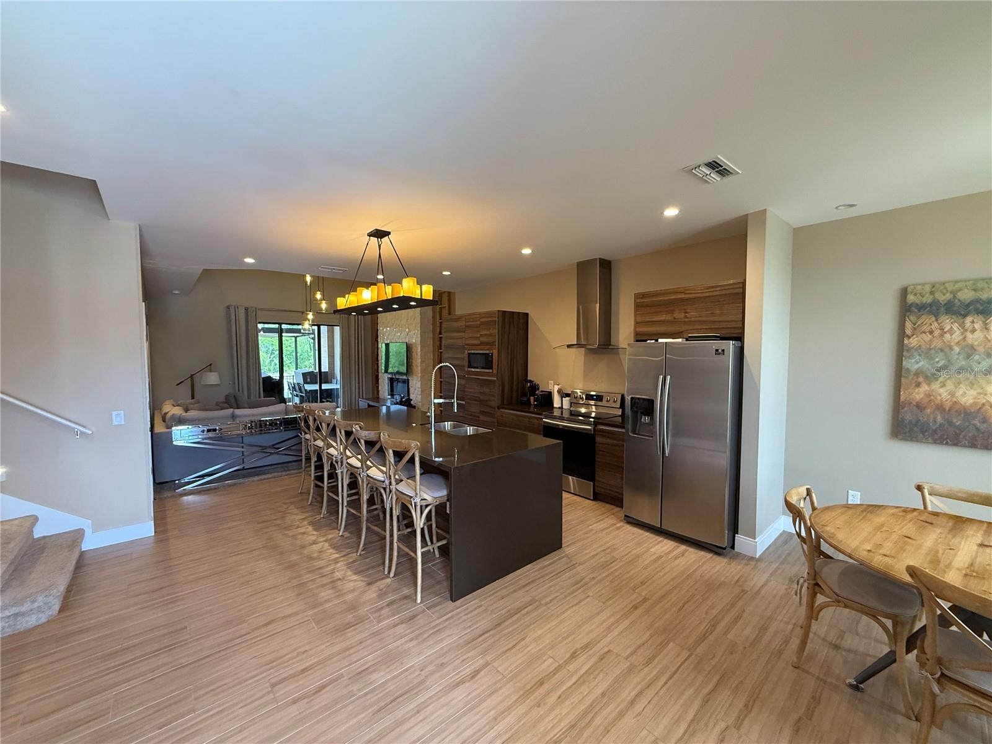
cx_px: 496
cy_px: 372
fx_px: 401
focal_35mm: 14
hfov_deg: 102.1
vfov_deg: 85.7
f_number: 2.2
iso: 400
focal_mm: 2.22
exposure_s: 1/120
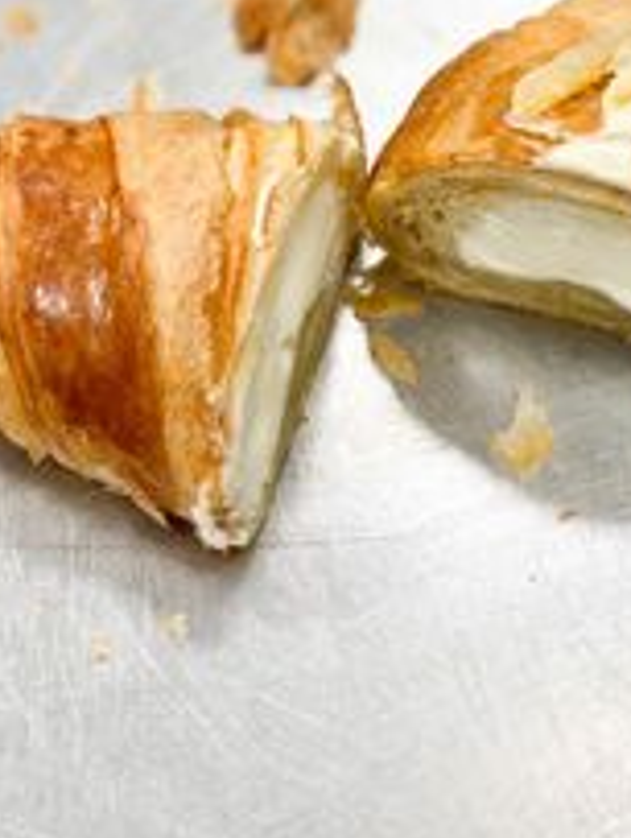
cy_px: 173
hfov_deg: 13.6
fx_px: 2641
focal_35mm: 109
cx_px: 355
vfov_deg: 17.9
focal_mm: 6
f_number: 2
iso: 50
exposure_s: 1/100
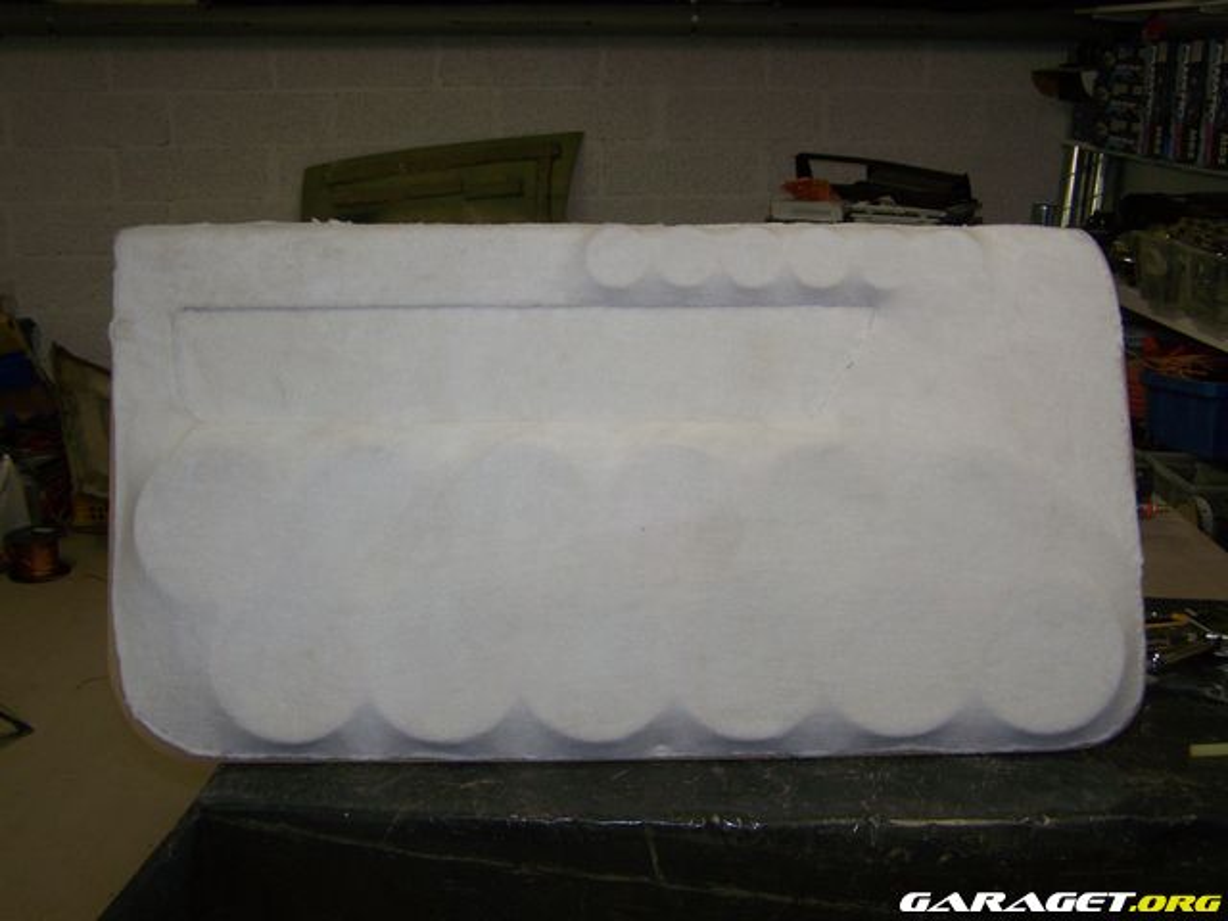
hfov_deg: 49.0
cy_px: 460
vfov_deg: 37.7
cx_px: 614
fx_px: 1348
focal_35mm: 38
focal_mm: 6.3
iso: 80
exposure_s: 1/60
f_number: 2.8
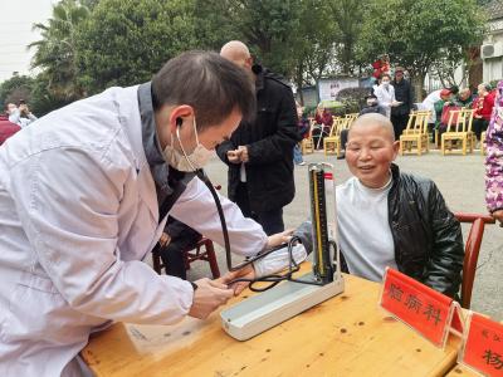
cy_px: 188
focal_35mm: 27
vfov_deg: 51.4
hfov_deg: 65.3
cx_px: 252
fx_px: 392
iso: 80
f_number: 4
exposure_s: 1/100
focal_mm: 6.98
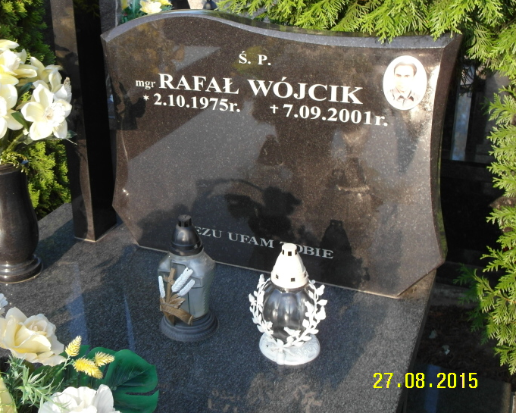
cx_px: 145
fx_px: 672
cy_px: 152
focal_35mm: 44
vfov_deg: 34.0
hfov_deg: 41.1
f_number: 3.6
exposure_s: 1/180
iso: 80
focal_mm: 6.5
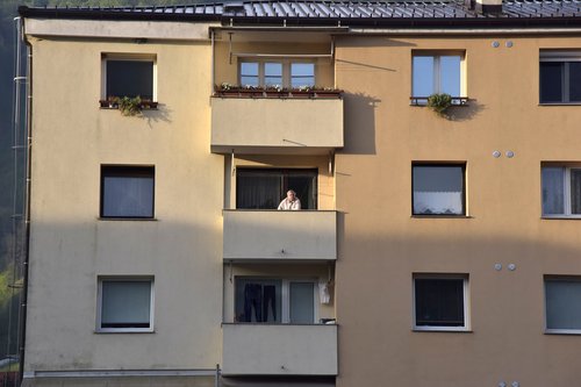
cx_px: 290
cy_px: 194
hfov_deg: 17.1
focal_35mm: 120
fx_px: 1936
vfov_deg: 11.4
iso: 800
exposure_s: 1/1250
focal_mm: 120
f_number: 9
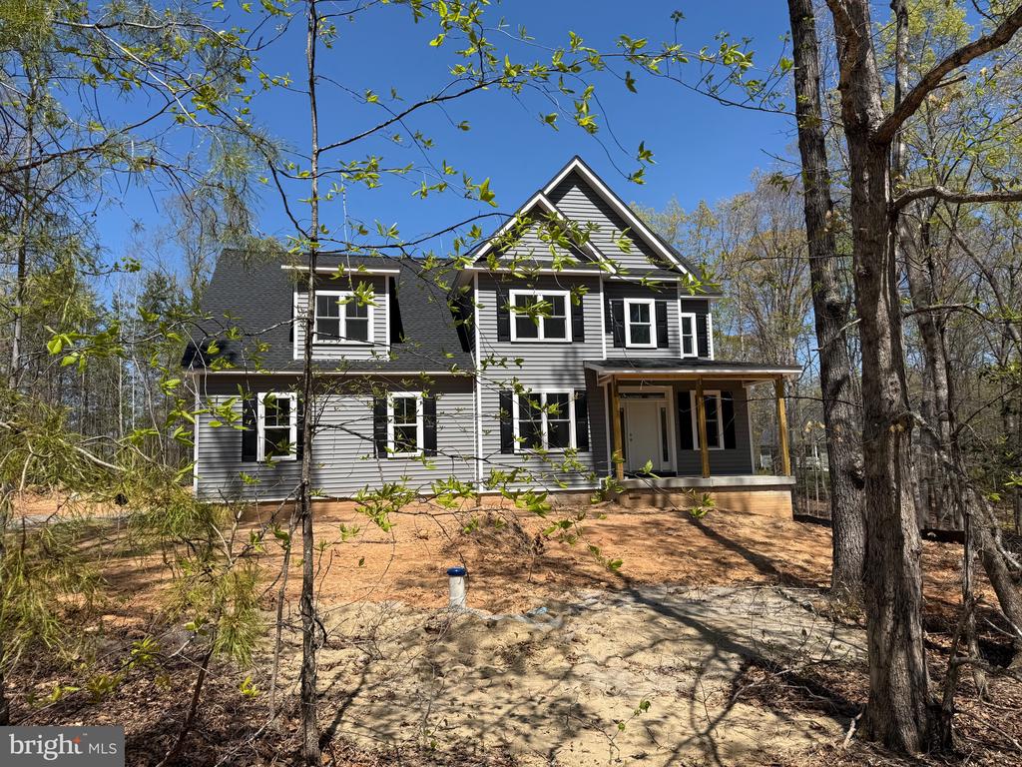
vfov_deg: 56.8
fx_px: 709
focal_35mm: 24
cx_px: 511
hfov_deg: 71.6
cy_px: 384
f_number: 1.78
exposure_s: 1/4975
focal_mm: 6.76
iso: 80
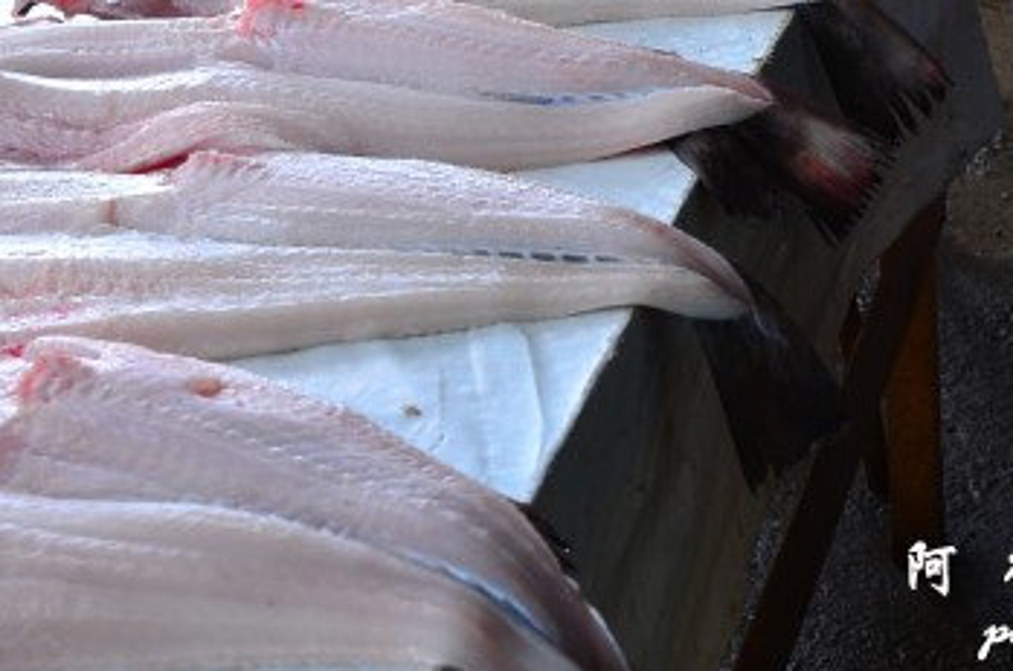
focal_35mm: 88
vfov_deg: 15.3
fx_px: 2471
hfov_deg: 23.2
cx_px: 488
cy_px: 105
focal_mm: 32
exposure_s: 1/40
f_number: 7.1
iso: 500
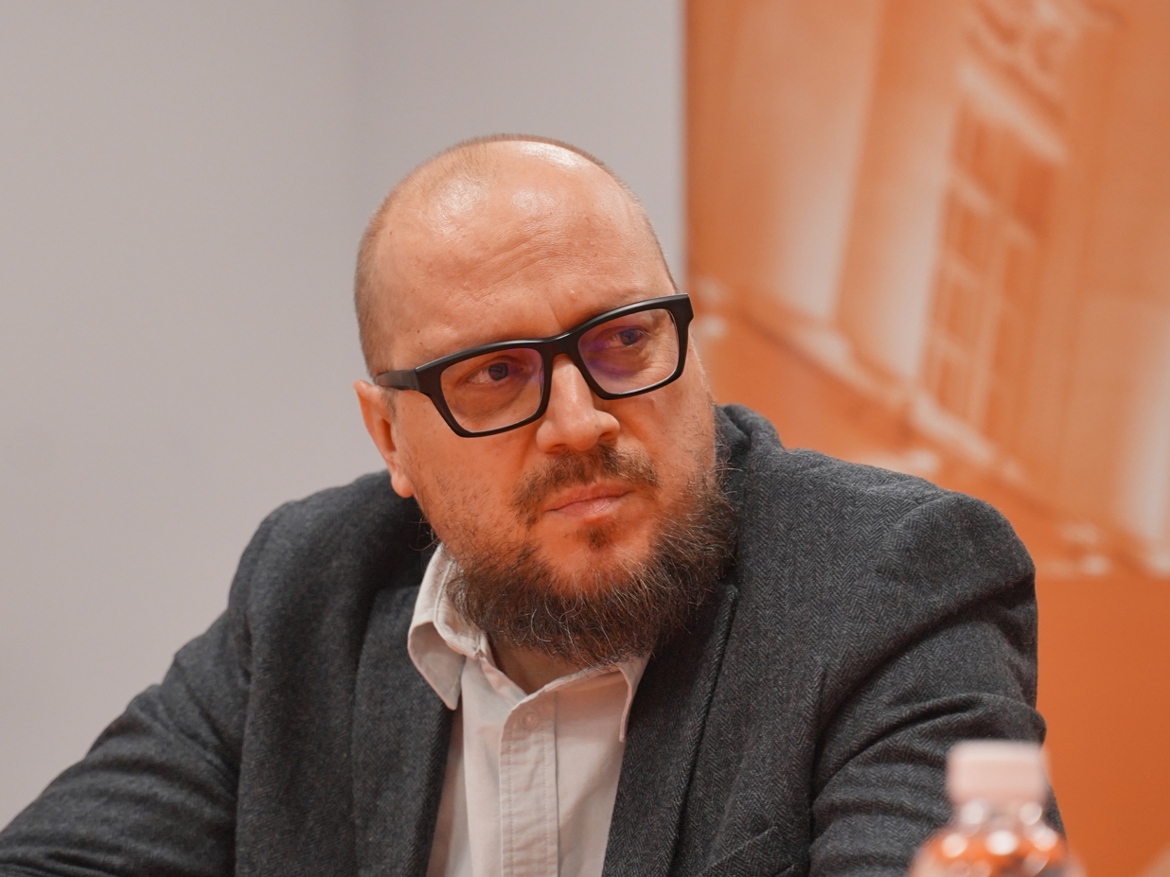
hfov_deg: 16.1
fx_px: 4124
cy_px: 439
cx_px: 538
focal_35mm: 122
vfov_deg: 12.1
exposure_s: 1/200
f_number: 3.5
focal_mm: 75
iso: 1250
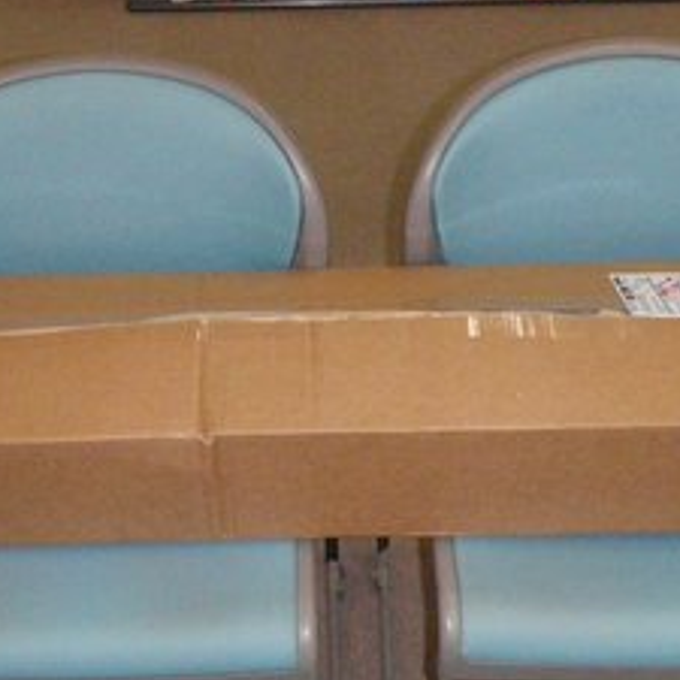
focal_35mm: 55
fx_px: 1222
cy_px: 338
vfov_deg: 31.1
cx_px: 299
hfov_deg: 31.1
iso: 800
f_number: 6.3
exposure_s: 1/80
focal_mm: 6.2
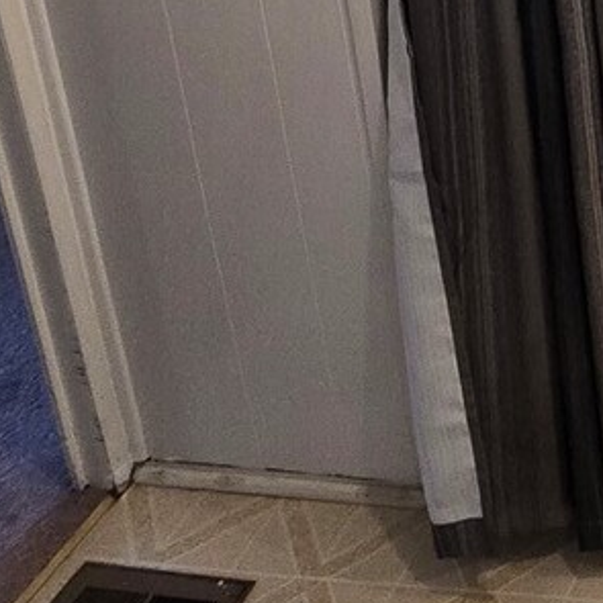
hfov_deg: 21.9
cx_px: 1030
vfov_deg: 23.8
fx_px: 1104
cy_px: -317
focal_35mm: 56
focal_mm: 2.2
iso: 320
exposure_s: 1/60
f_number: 2.2
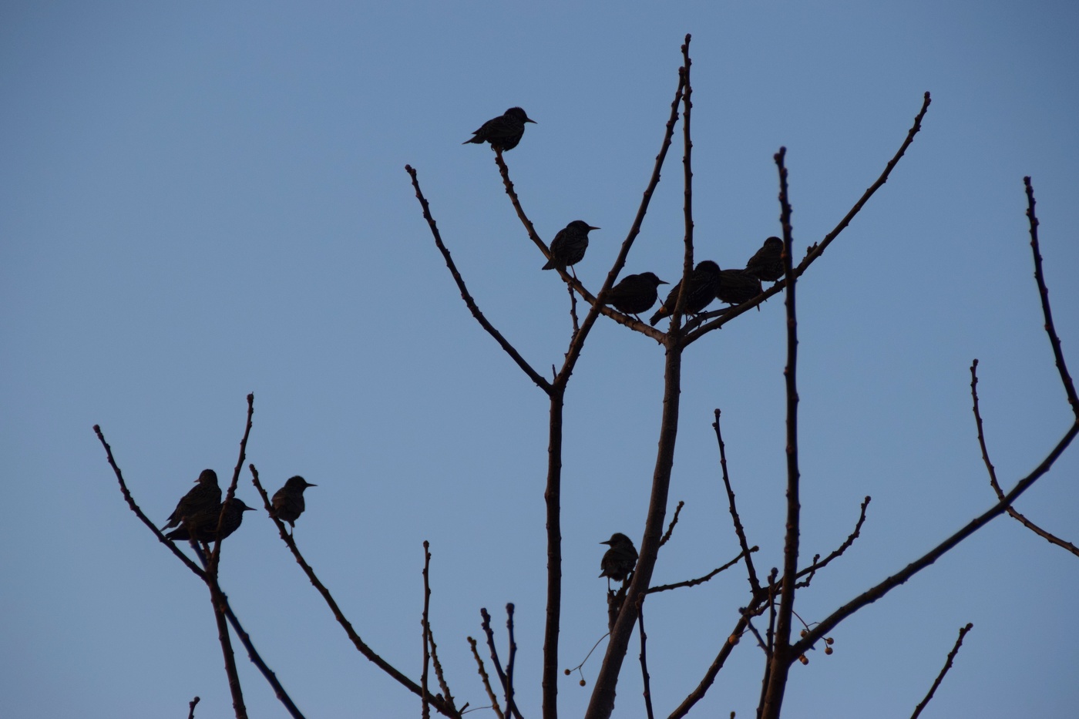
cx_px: 540
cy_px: 360
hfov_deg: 6.9
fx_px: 8990
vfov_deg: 4.6
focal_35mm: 300
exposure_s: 1/1000
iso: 640
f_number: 6.3
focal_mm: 200
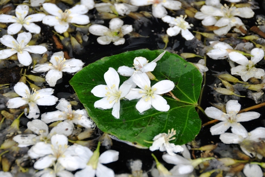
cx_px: 132
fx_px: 1236
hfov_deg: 12.2
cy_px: 88
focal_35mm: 168
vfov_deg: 8.2
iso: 200
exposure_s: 1/160
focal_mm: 112
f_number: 8
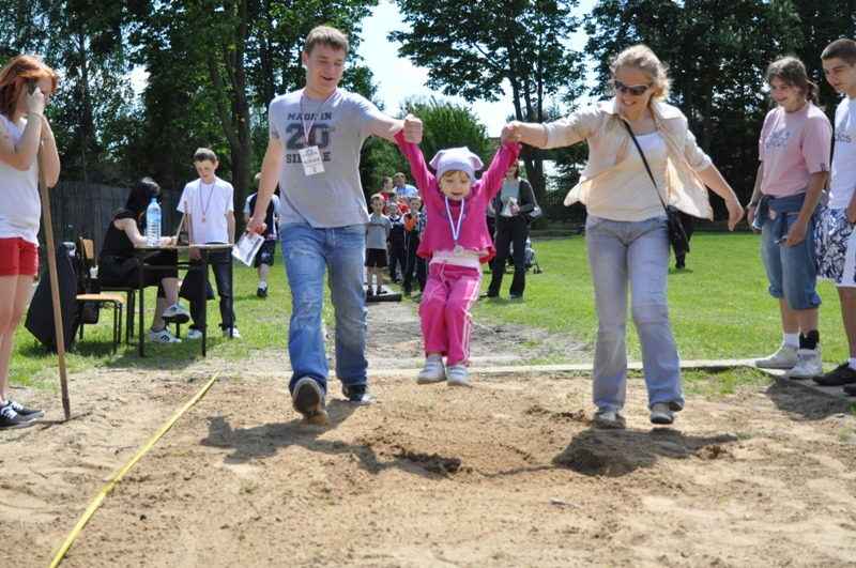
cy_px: 284
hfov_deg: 43.7
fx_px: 1068
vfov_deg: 29.8
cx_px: 428
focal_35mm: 45
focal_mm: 30
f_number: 4.5
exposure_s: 1/4000
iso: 1250
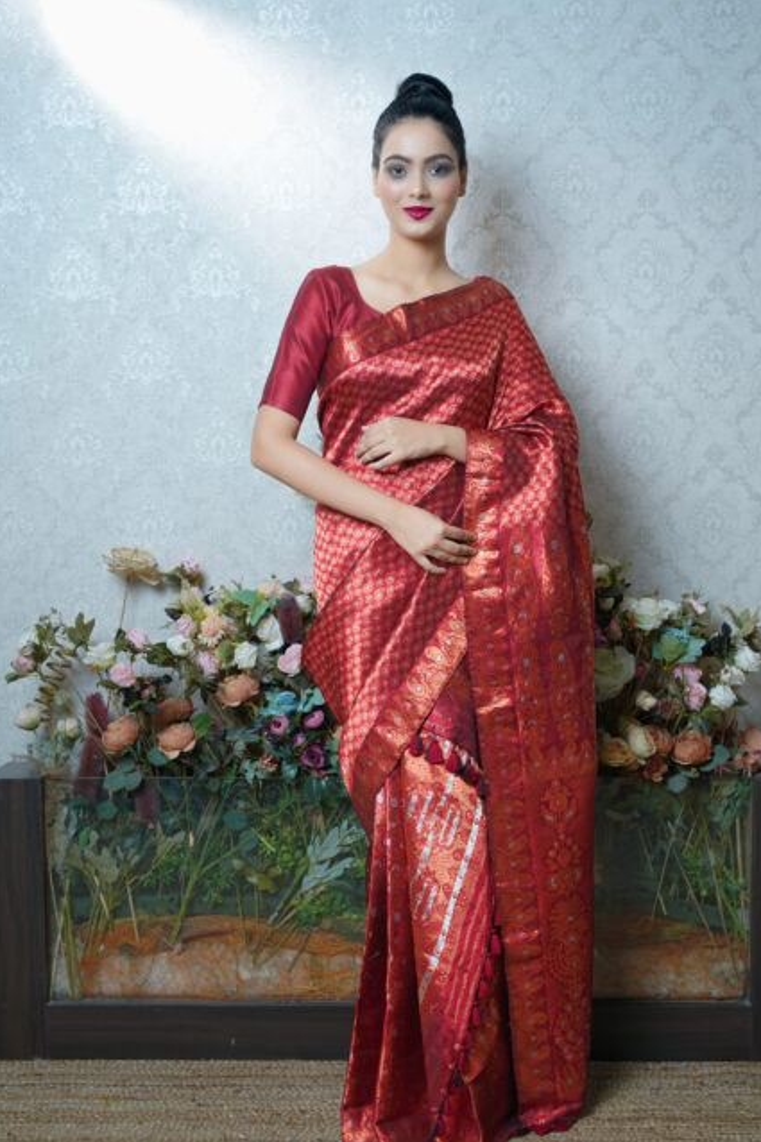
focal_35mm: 55
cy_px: 602
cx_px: 396
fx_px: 1730
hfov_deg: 24.8
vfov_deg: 36.5
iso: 250
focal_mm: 51.5
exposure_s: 1/160
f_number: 6.3
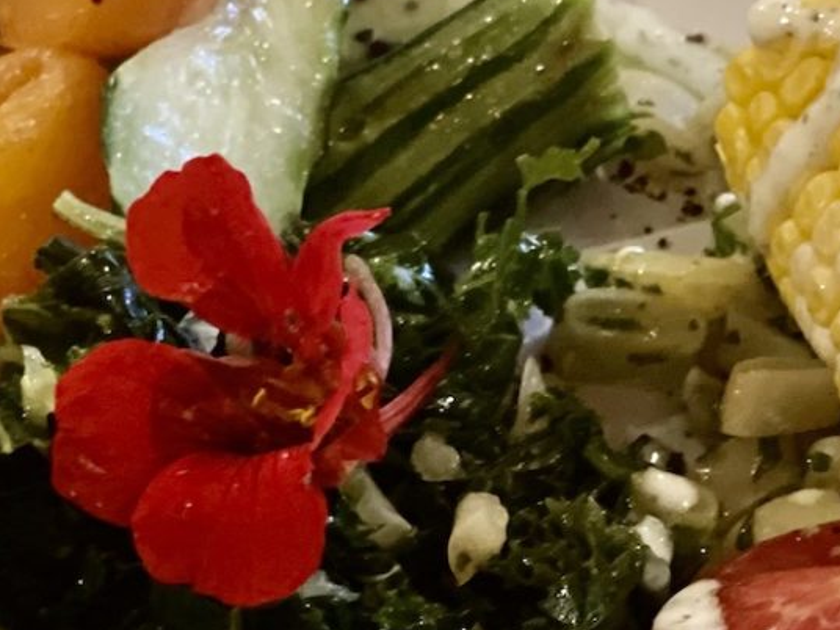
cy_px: 660
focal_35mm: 149
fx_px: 3616
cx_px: 299
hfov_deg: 13.2
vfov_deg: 9.9
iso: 640
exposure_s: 1/15
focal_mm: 6
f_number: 2
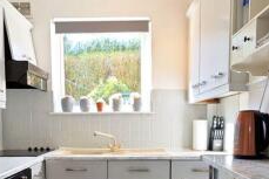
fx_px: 277
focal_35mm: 37
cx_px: 124
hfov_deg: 51.8
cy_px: 153
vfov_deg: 34.5
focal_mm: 2.03
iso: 50
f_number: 1.8
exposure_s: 1/140
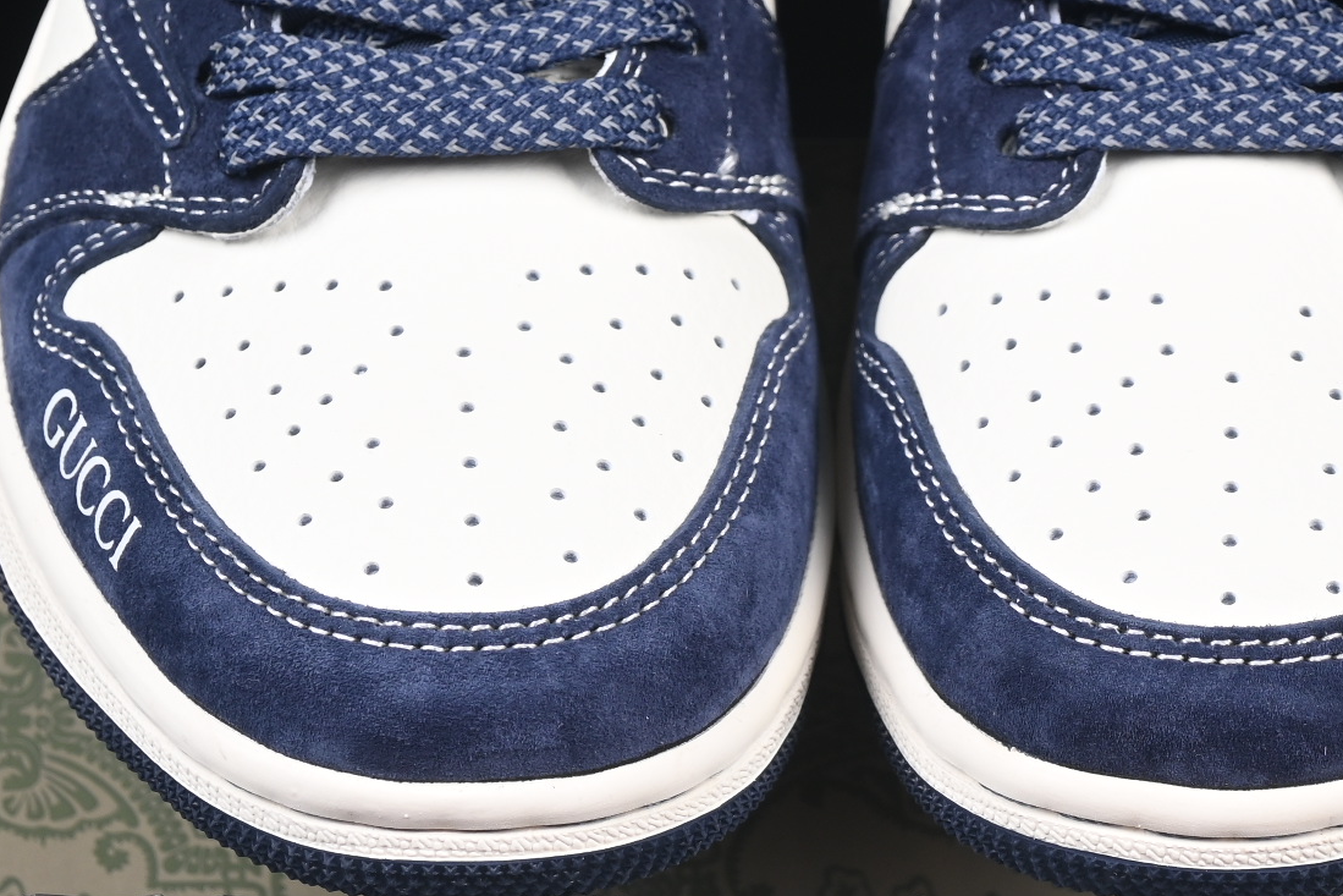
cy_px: 194
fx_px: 7088
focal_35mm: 190
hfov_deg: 10.8
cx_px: 858
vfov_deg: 7.2
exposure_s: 1/60
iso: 160
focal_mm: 50
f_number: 6.3
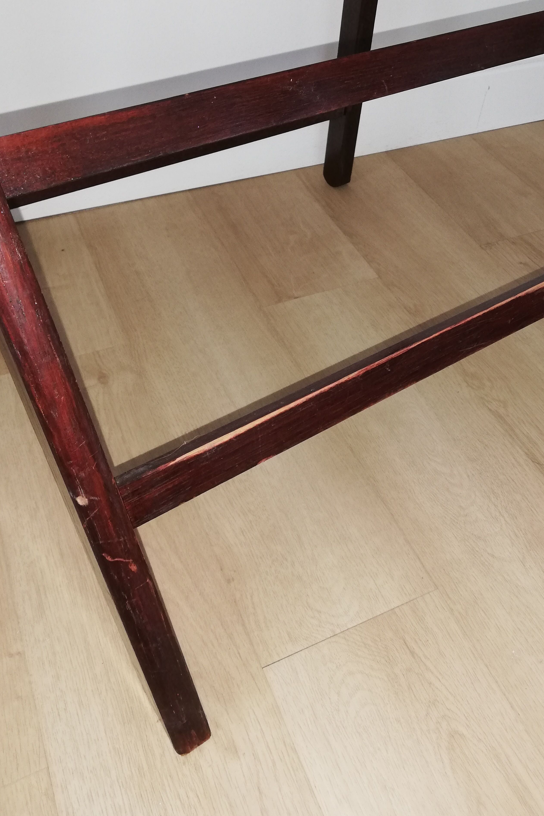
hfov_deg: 39.6
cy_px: 348
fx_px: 748
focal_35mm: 33
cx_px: 356
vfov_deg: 57.0
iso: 160
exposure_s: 1/33.3
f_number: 2.2
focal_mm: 3.81
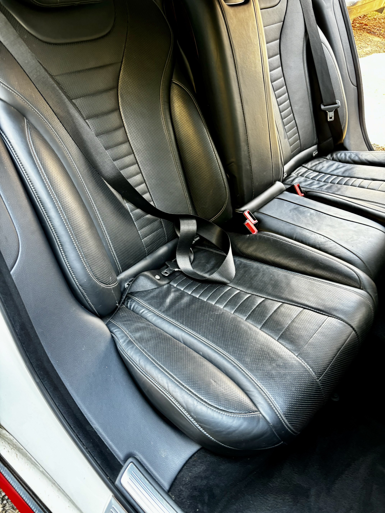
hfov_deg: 53.1
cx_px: 192
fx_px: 386
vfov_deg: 67.3
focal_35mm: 26
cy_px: 256
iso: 160
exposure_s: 1/60
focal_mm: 5.96
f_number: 1.6
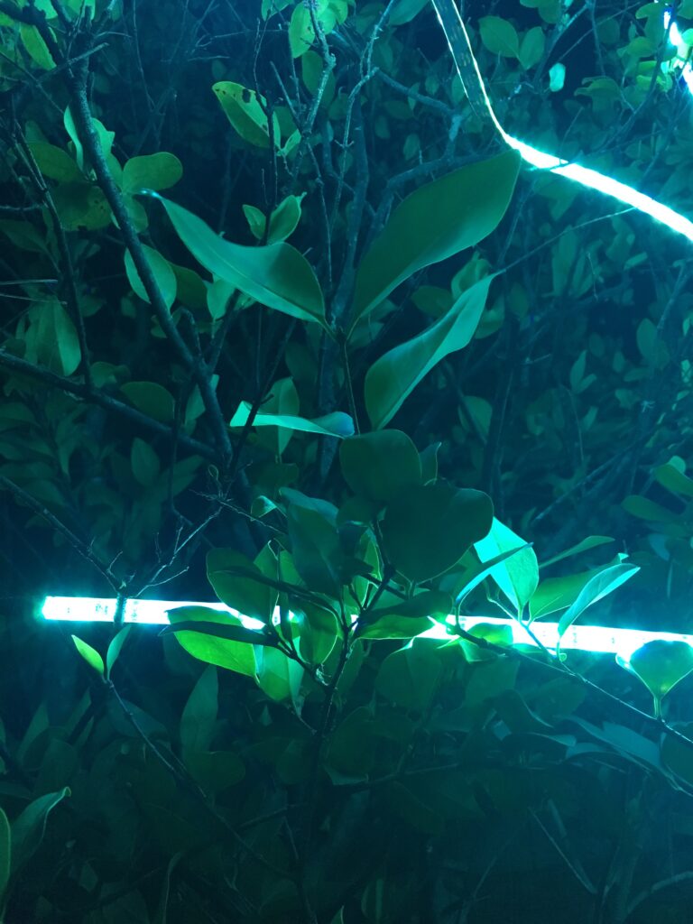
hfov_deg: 48.2
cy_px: 462
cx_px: 346
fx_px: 774
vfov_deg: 61.7
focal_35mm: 29
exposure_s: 1/15
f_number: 2.2
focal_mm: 4.15
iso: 250
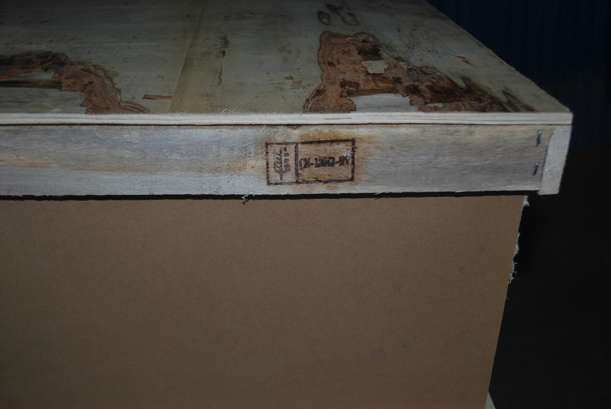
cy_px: 204
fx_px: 663
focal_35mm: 39
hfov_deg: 49.5
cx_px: 306
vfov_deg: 34.3
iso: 200
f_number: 4.2
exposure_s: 1/60
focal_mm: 26
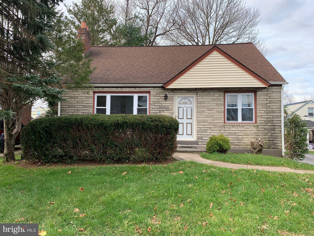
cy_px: 118
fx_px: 236
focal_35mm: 26
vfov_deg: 53.1
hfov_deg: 67.3
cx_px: 157
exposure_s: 1/338
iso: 25
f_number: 1.8
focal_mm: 4.25
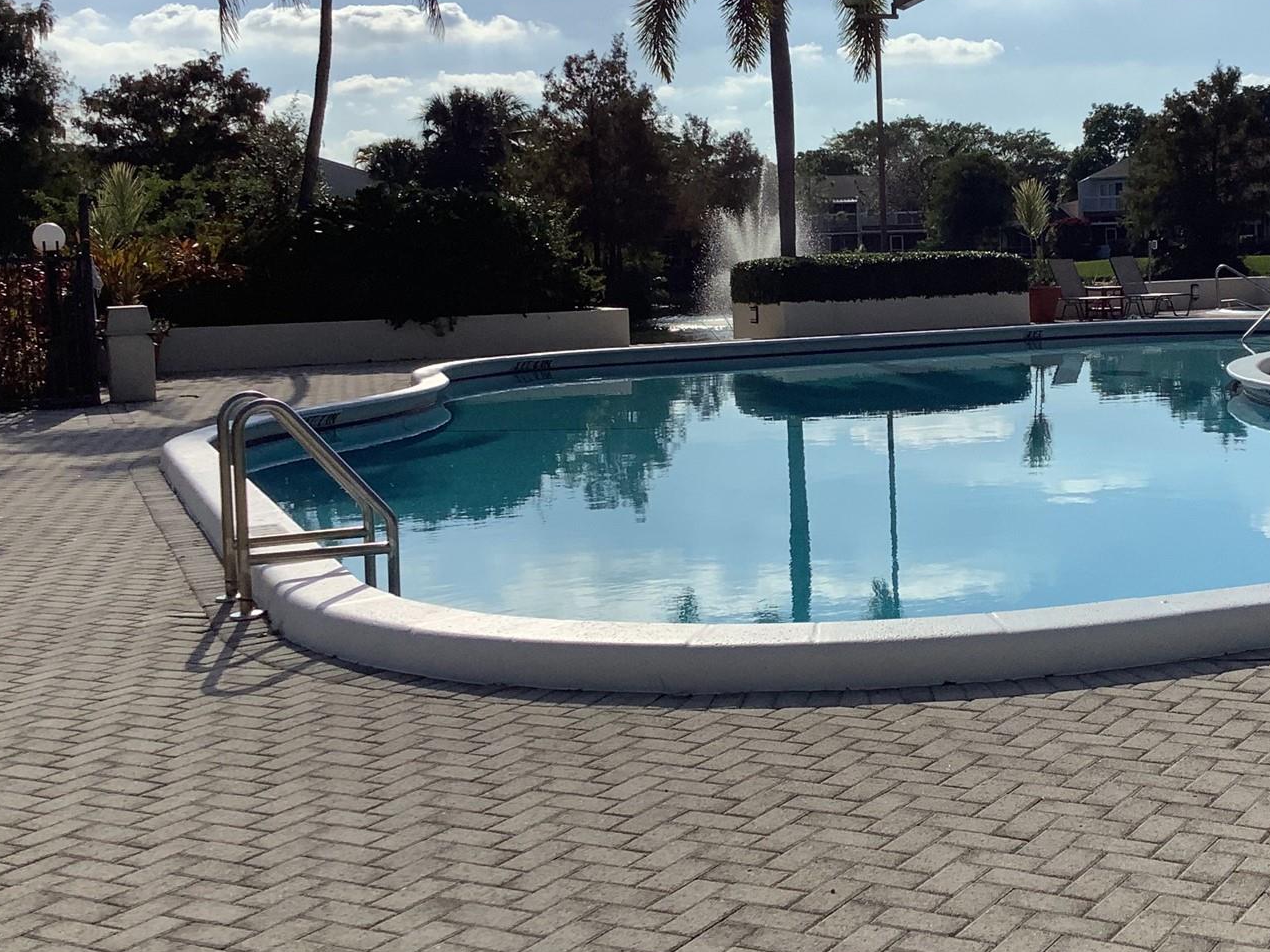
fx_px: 1834
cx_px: 965
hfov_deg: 37.2
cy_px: 370
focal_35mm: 50
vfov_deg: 29.0
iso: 25
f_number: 2.4
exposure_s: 1/3704
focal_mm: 3.3
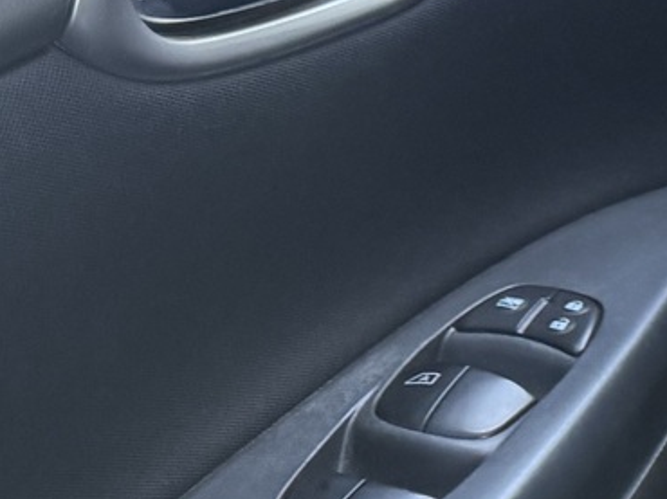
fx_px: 2561
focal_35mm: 133
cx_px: 1713
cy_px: 380
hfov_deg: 11.6
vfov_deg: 11.1
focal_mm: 6.76
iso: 200
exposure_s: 1/121
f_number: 1.78
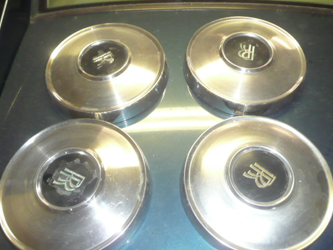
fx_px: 308
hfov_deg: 56.8
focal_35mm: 32
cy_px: 136
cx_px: 170
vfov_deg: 44.1
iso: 250
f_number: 3.3
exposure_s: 1/8
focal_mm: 4.6
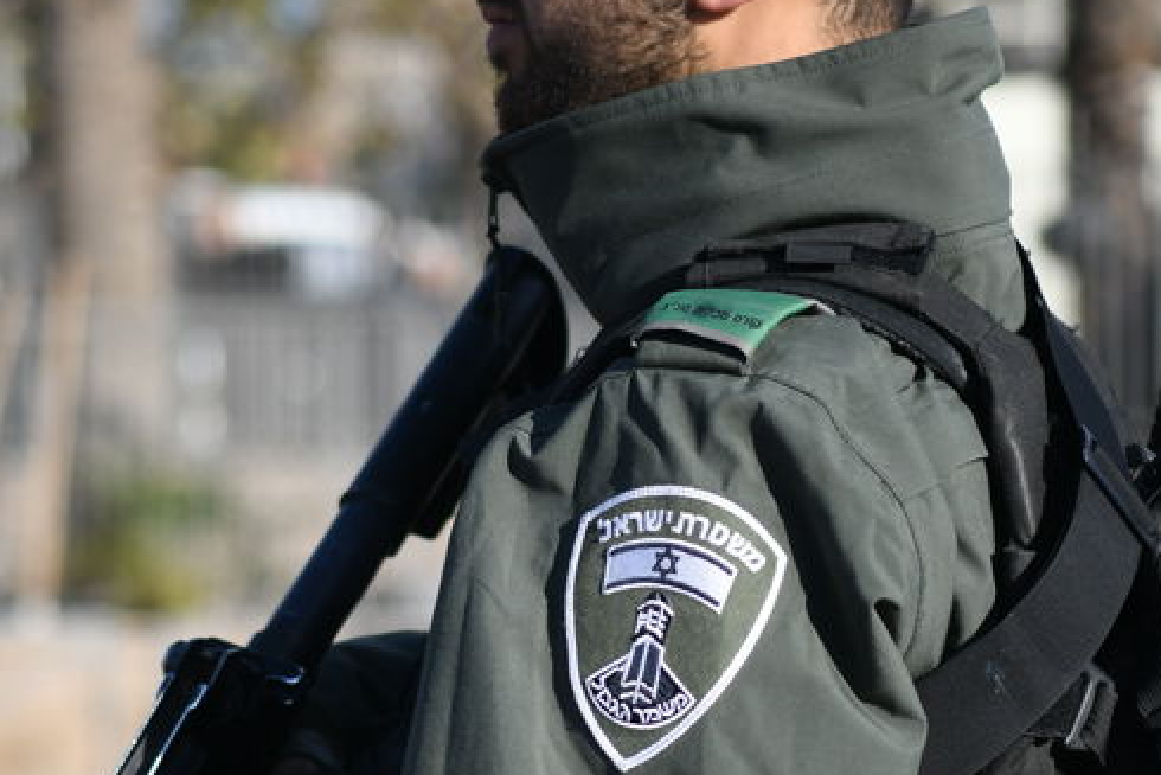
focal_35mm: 200
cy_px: 582
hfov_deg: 10.3
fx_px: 6452
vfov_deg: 6.9
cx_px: 483
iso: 500
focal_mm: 70
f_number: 2.8
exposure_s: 1/6400
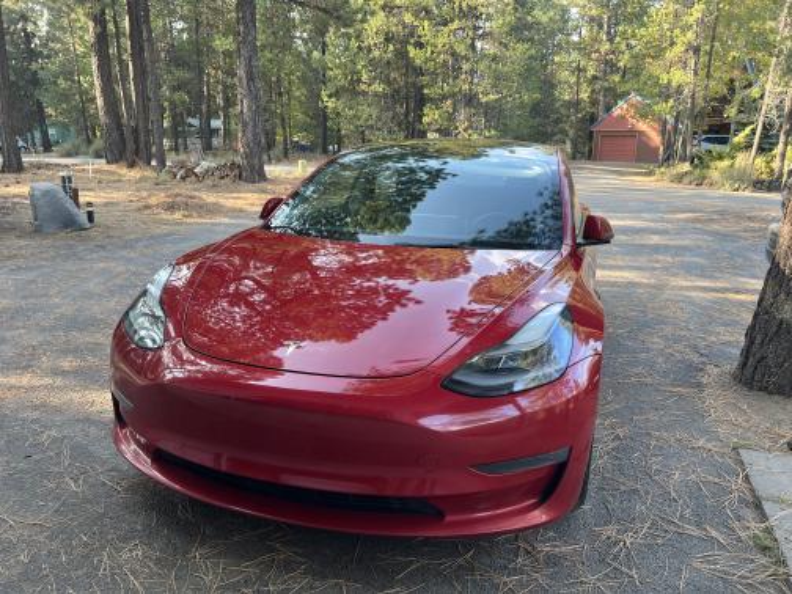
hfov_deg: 67.3
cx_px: 396
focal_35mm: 26
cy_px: 297
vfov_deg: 53.1
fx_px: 595
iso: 40
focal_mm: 5.7
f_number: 1.5
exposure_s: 1/121
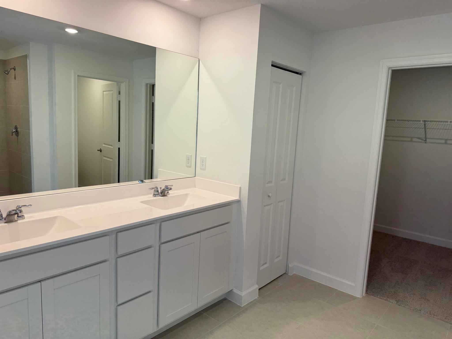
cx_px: 226
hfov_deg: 71.6
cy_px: 170
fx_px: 313
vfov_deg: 56.8
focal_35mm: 24
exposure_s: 1/120
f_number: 1.78
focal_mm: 6.76
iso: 50
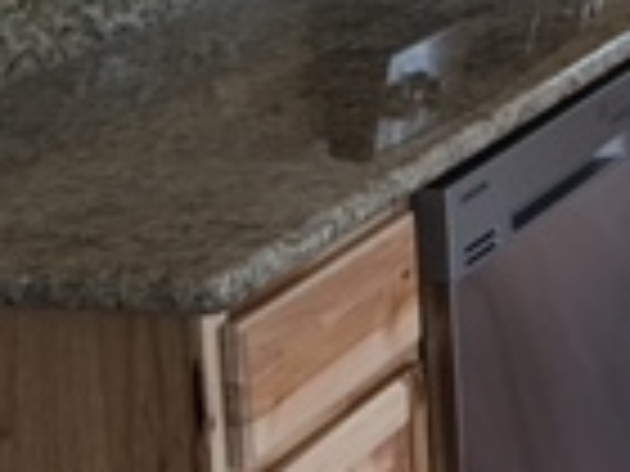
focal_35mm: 133
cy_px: -180
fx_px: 2421
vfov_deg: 10.8
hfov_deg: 13.6
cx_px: 1058
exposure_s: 1/15
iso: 40
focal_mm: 4.15
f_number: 2.2
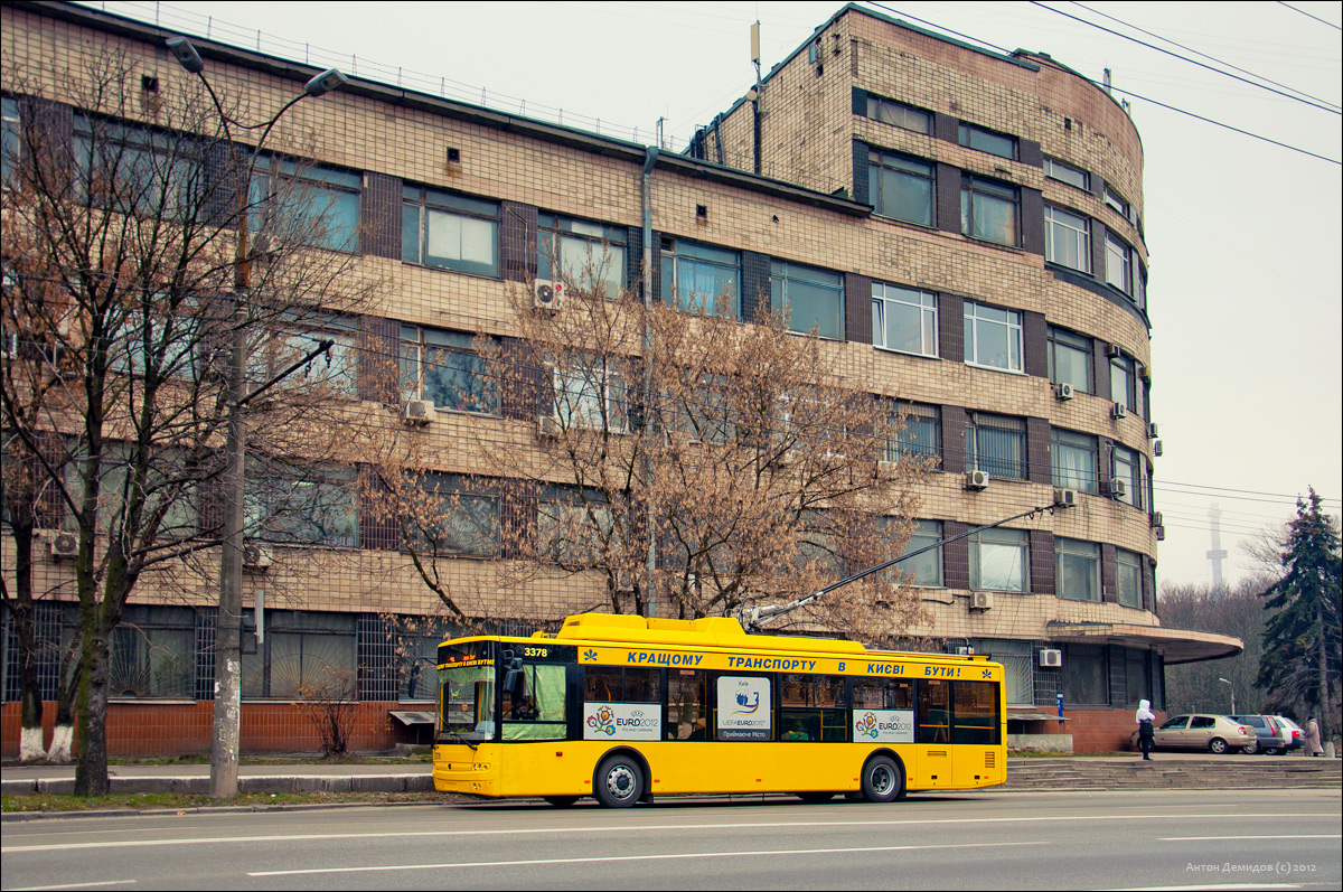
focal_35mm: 36
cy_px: 446
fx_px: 1341
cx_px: 672
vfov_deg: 36.8
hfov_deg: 53.2
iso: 200
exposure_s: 1/250
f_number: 4.5
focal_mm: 24
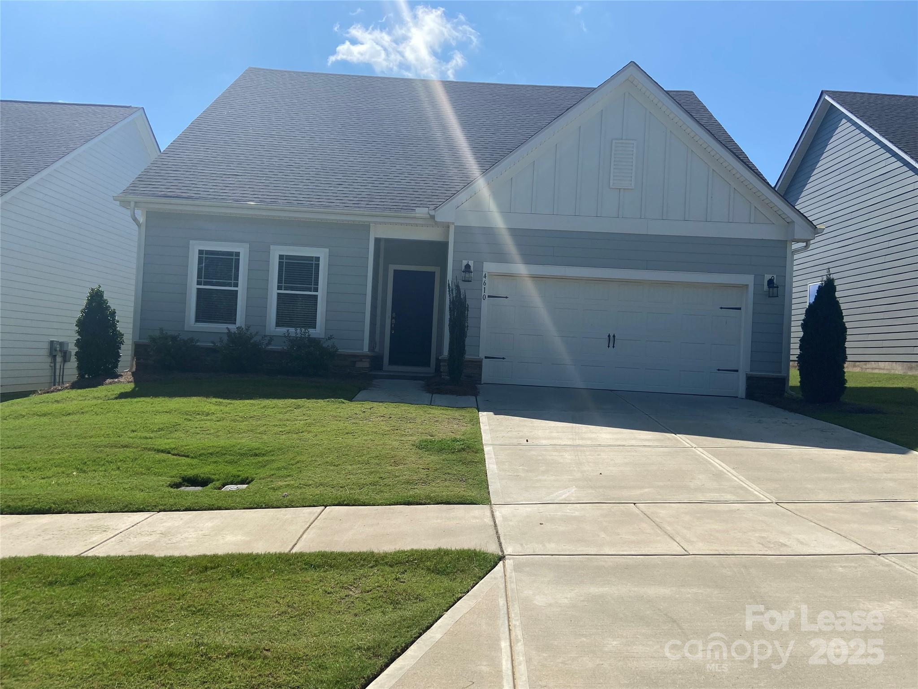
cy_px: 344
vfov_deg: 53.1
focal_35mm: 26
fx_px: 690
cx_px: 459
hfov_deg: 67.3
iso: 32
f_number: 1.8
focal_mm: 4.25
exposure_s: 1/3497
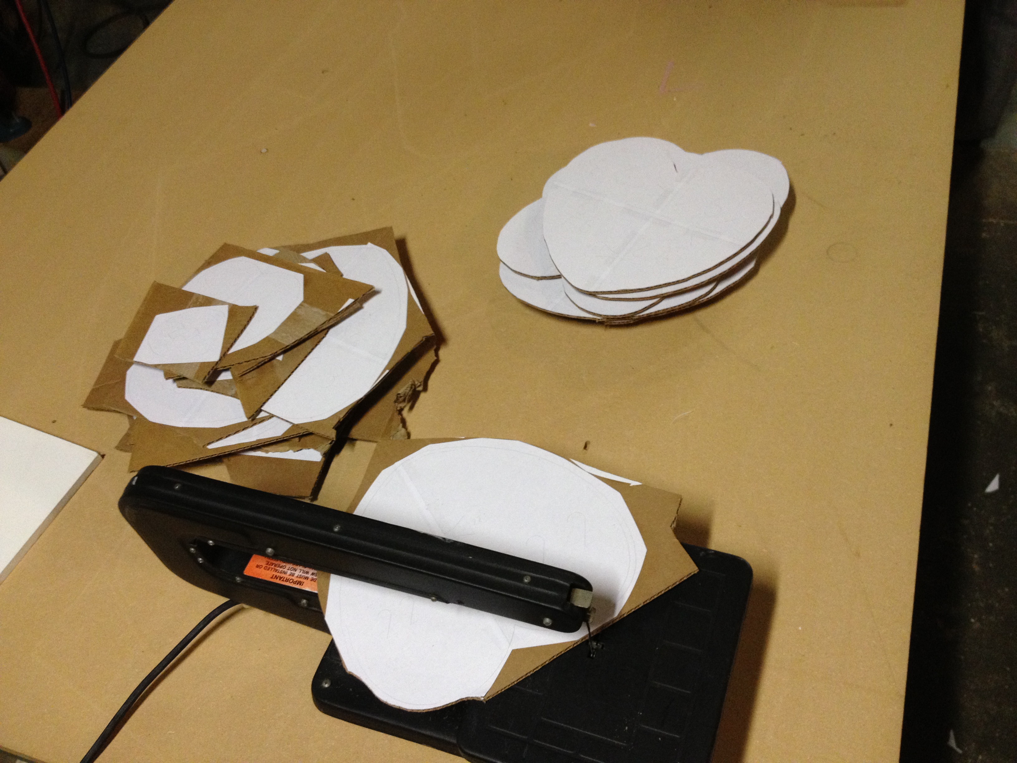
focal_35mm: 35
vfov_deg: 40.7
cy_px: 382
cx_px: 508
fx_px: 1028
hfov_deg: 52.6
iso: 250
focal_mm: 4.28
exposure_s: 1/20
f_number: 2.4
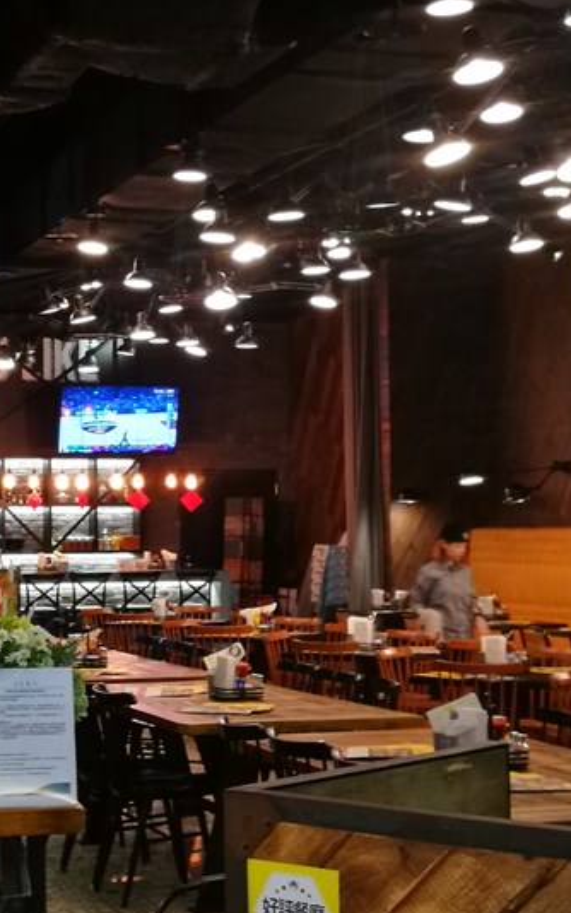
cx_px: 106
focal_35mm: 70
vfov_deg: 29.4
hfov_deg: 18.4
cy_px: 456
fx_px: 1742
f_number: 2.2
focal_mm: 4.5
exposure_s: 1/24
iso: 320
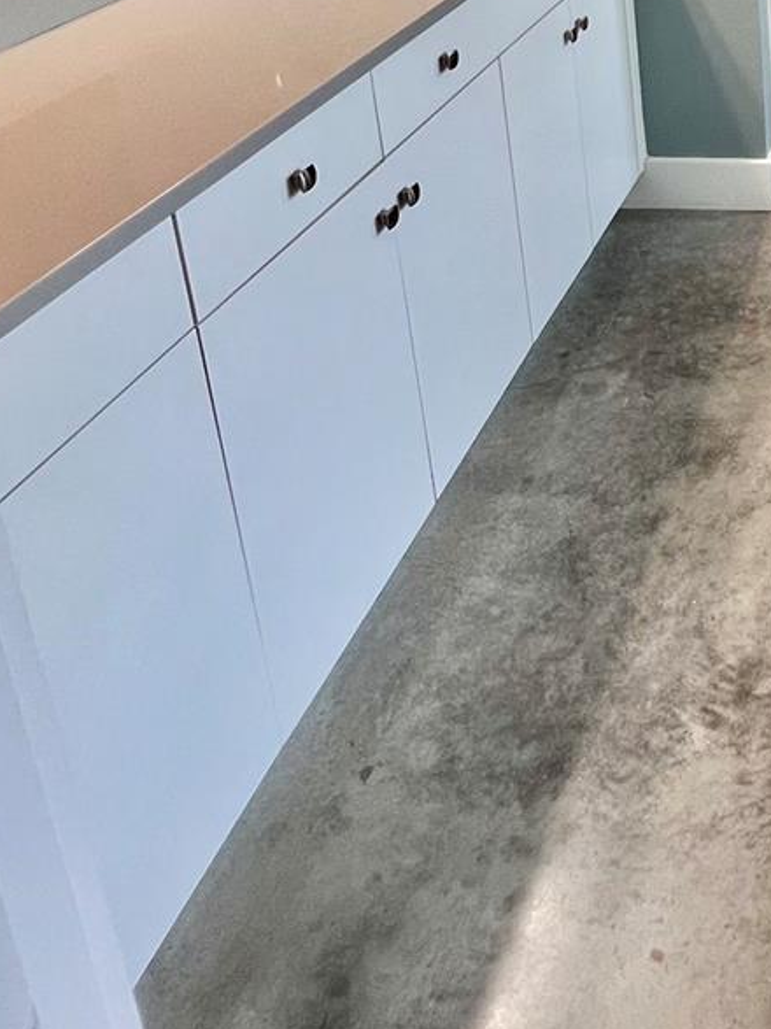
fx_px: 1010
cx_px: 934
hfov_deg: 33.6
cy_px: -84
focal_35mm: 34
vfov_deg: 43.0
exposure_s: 1/60
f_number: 1.8
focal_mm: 1.57
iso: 200
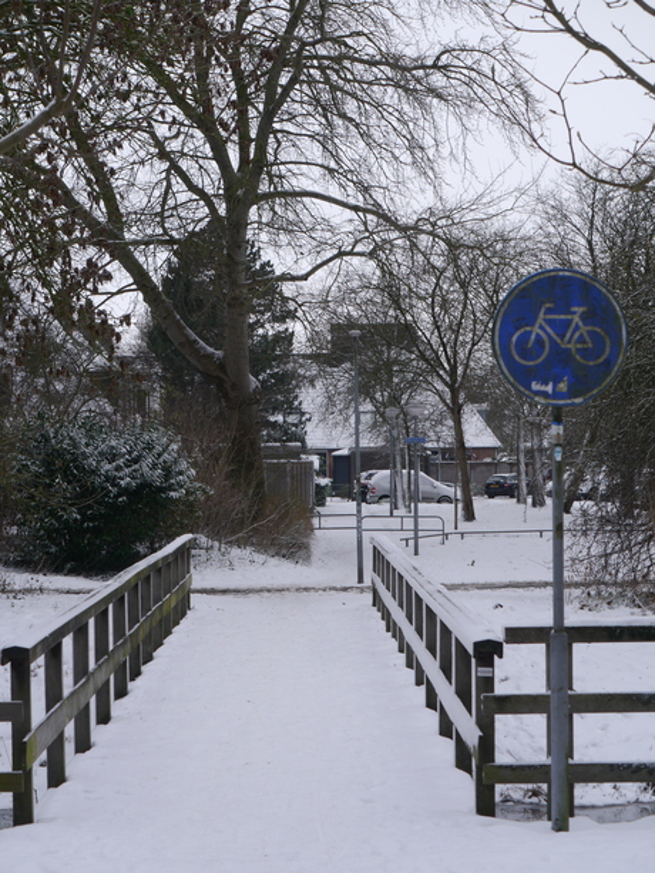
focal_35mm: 90
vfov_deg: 21.8
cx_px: 328
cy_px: 436
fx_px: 2270
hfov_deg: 16.4
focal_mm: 45
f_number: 7.1
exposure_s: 1/125
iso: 160
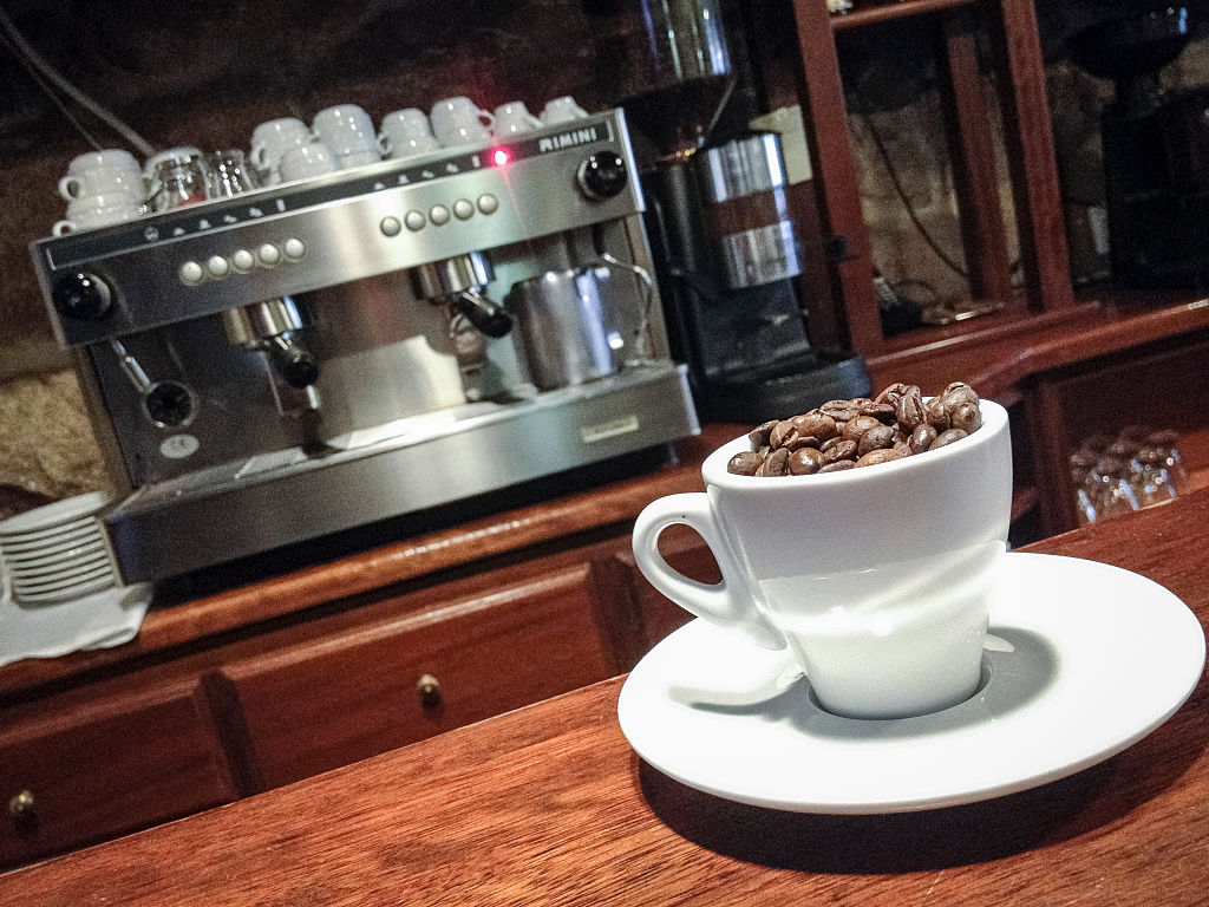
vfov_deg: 40.7
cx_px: 604
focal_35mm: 35
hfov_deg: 52.6
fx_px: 1222
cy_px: 454
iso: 500
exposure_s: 1/15
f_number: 2.4
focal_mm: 4.28
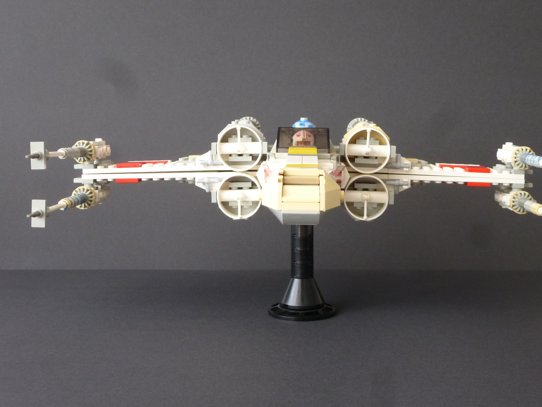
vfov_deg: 26.5
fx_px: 861
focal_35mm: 55
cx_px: 301
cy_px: 180
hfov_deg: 34.9
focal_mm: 8.7
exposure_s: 1/20
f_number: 4.1
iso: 400
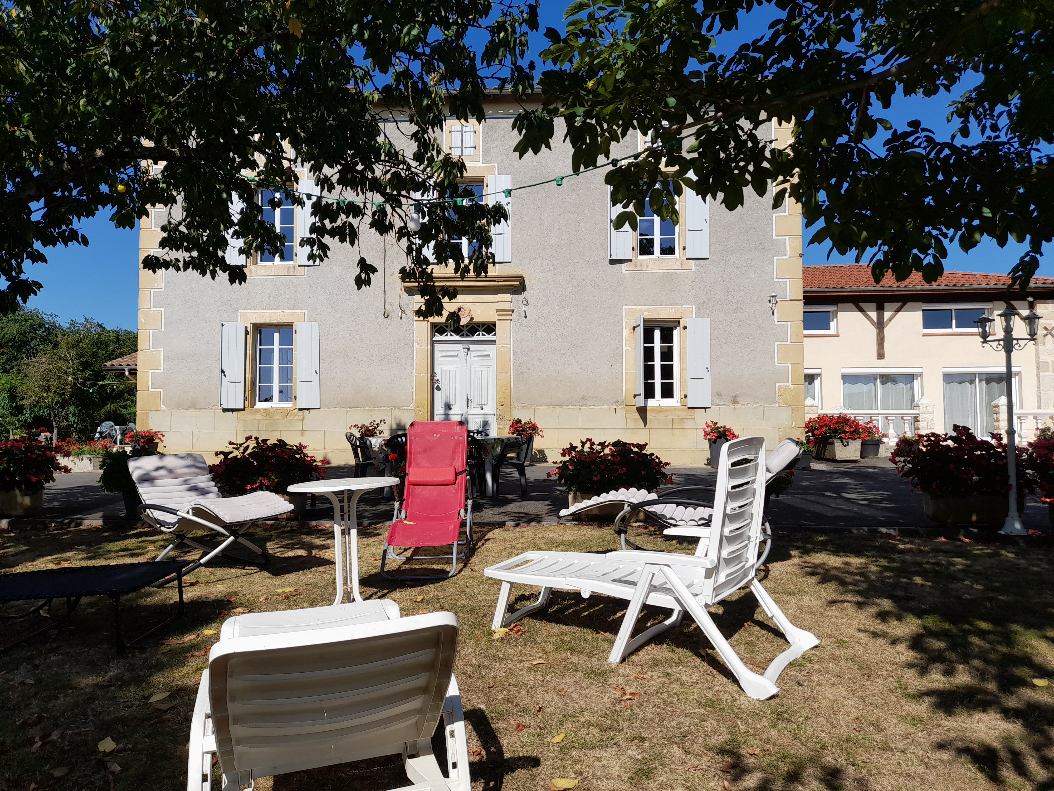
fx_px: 761
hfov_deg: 69.4
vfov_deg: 54.9
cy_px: 396
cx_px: 527
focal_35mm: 25
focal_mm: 4.6
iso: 20
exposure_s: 1/1140
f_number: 2
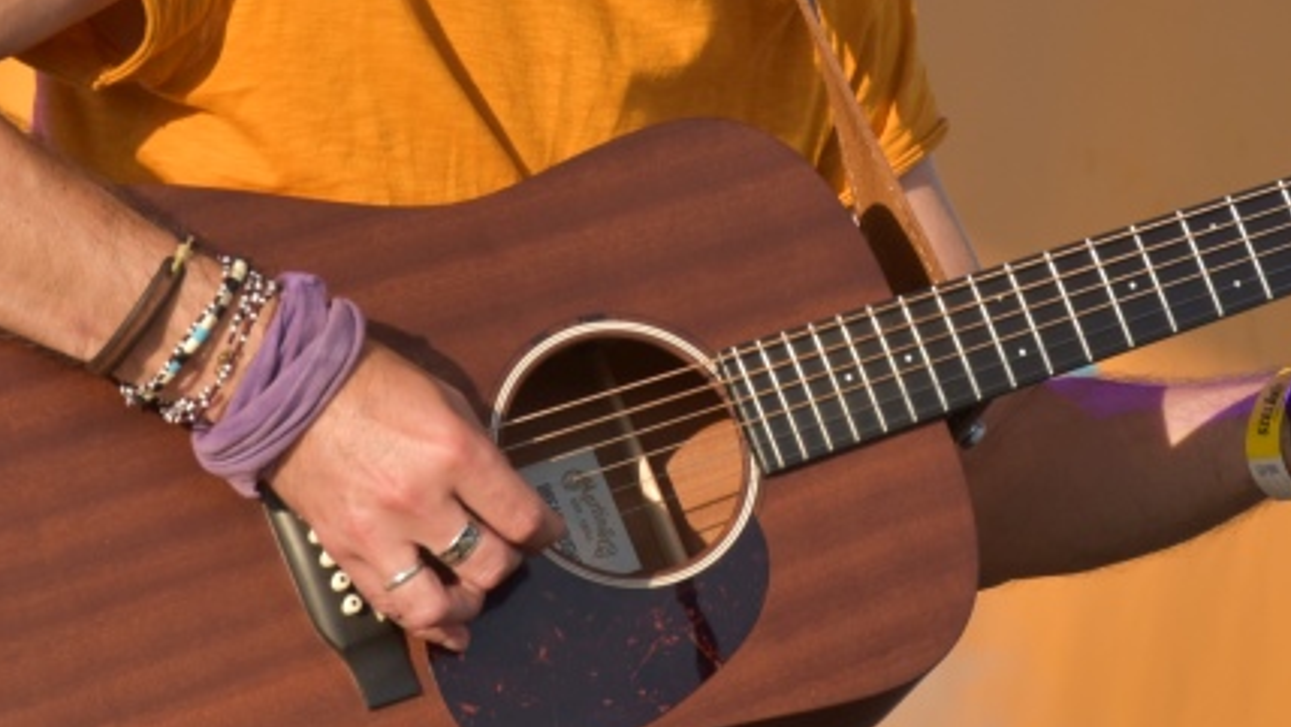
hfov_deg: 5.8
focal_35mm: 370
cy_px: -15
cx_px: 646
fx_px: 12675
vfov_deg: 3.3
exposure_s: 1/160
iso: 100
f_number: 9
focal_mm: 105
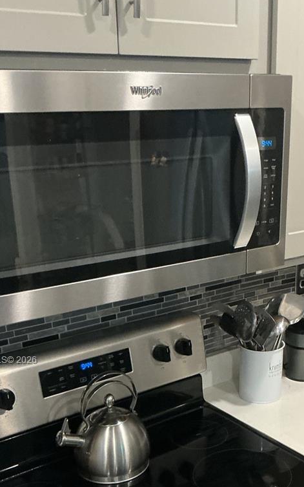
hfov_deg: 26.2
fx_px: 649
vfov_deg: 40.0
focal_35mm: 49
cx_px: 208
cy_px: 361
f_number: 1.8
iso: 250
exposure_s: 1/60
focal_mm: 3
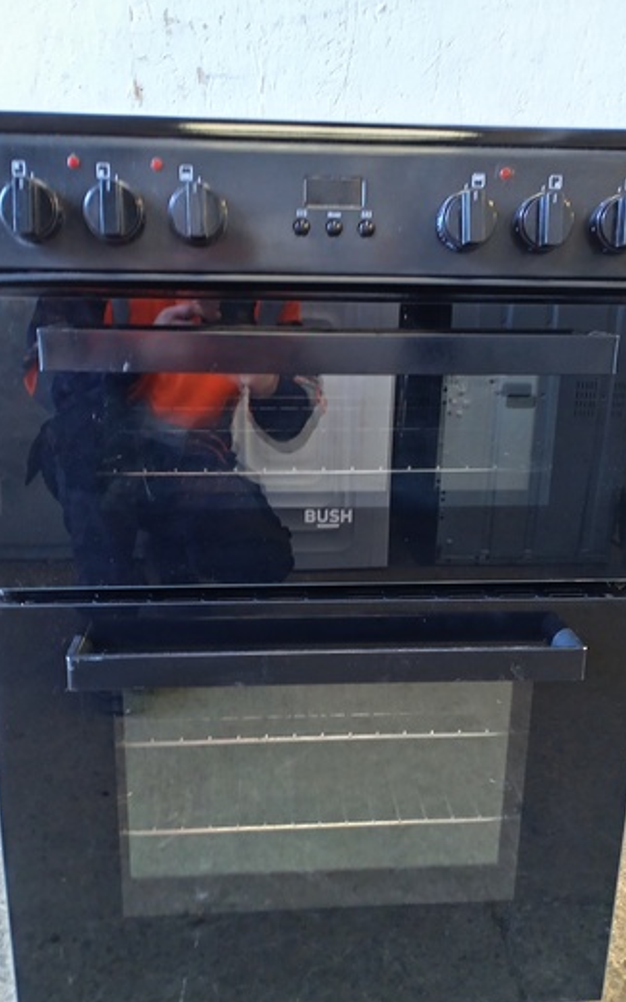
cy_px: 555
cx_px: 329
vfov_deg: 58.0
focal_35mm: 33
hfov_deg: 38.3
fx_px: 901
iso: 820
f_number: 1.8
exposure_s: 1/20
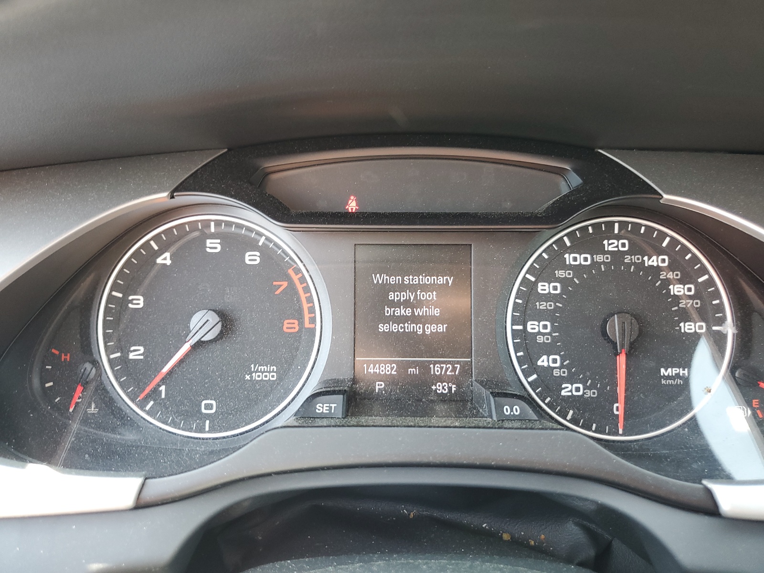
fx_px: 574
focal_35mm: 26
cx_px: 382
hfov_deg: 67.3
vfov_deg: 53.1
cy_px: 286
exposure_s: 1/60.2
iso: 72
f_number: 1.5
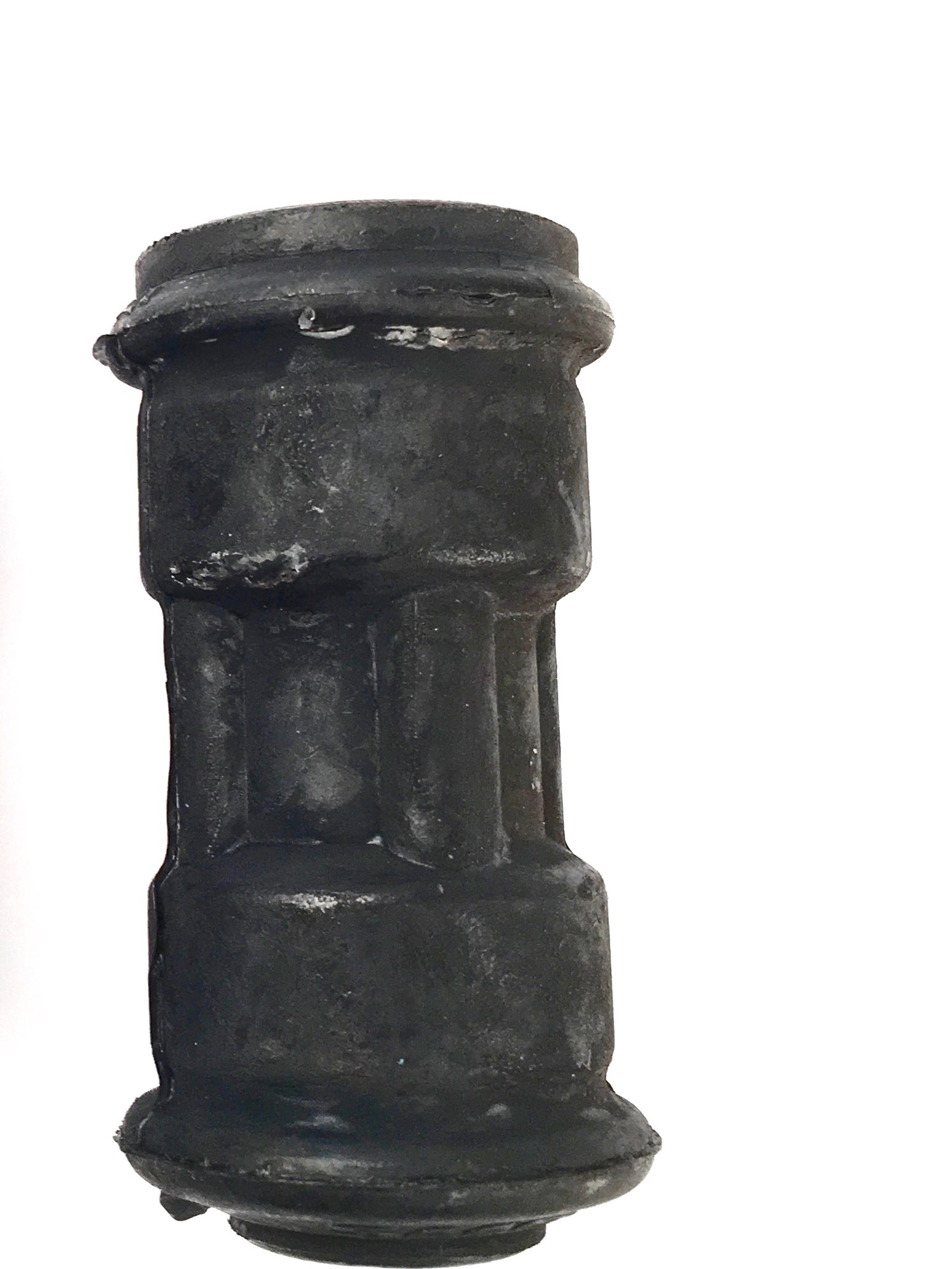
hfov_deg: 24.1
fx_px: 2127
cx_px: 2
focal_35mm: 58
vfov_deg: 33.1
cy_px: 514
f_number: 2.2
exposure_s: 1/50
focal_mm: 4.15
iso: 32
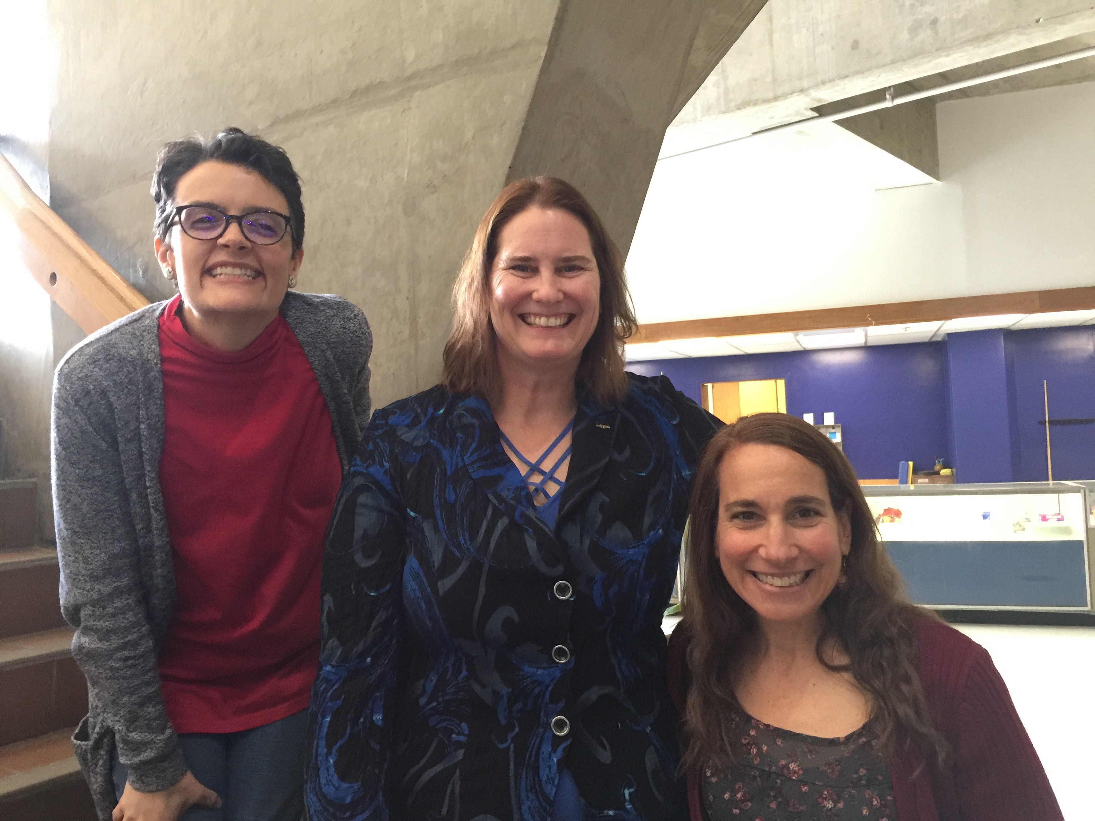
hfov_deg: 61.7
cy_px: 410
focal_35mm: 29
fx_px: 917
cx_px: 548
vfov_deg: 48.2
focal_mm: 4.15
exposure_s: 1/15
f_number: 2.2
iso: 125
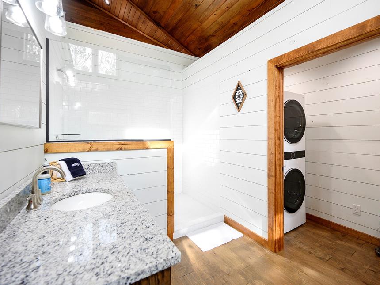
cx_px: 202
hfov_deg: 94.4
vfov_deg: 78.1
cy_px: 137
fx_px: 176
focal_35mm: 16
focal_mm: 14
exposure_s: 1/125
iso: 800
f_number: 4
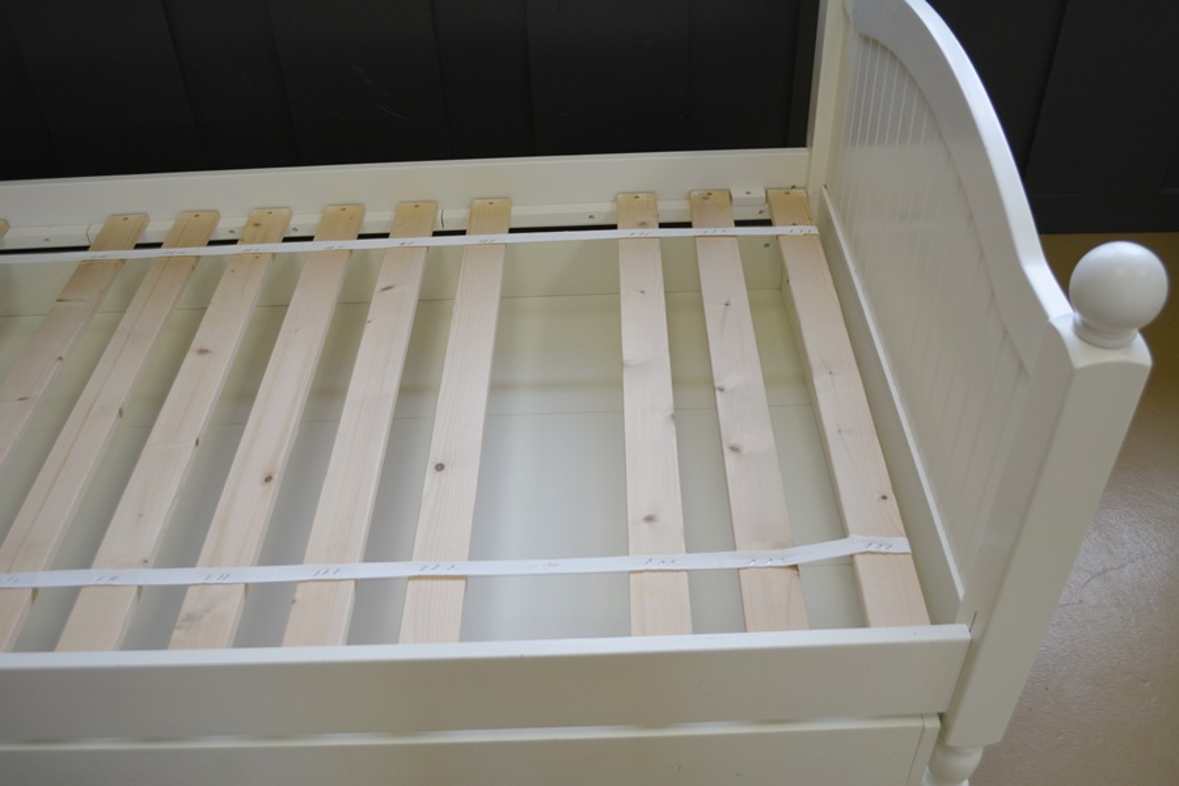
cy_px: 393
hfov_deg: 57.2
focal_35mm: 33
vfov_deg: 40.0
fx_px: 1081
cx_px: 590
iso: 450
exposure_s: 1/125
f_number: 3.8
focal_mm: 22
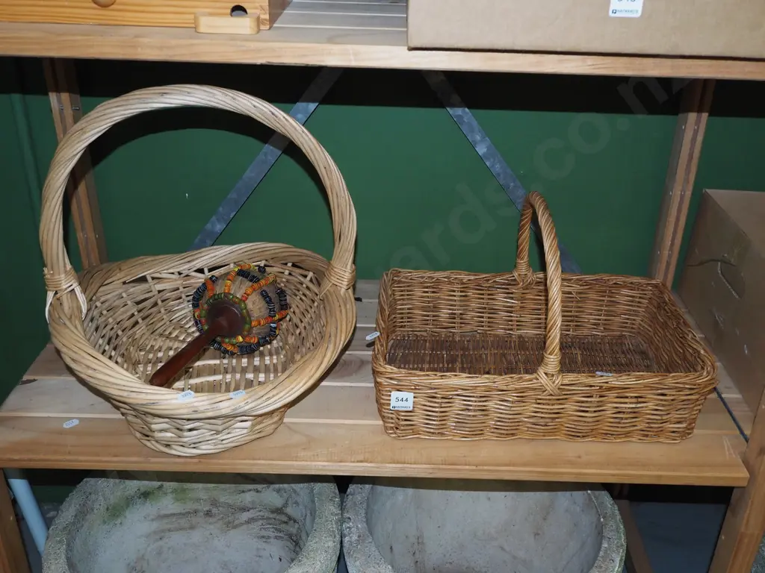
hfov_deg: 54.0
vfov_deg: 41.8
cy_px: 286
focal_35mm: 34
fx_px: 751
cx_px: 382
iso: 1600
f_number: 5.6
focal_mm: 17
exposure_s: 1/160
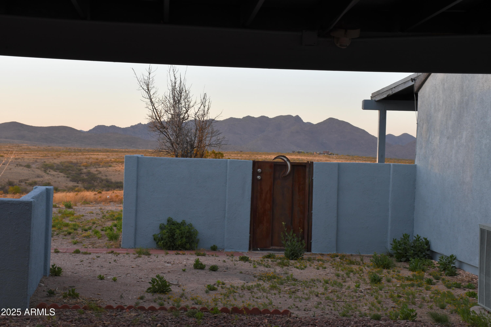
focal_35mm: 72
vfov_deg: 18.9
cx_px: 246
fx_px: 982
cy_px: 164
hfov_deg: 28.1
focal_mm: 48
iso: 400
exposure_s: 1/100
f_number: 9
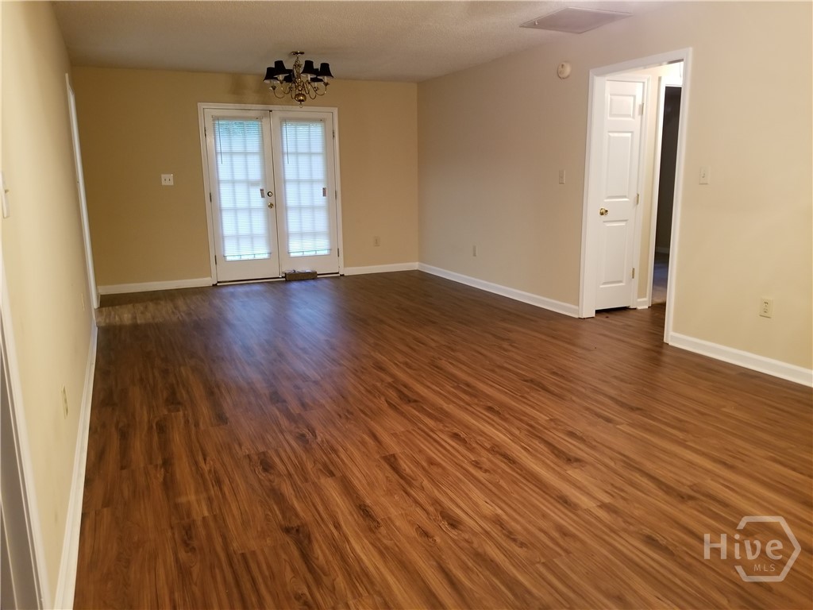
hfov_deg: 67.3
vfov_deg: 53.1
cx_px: 406
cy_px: 305
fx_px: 611
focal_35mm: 26
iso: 250
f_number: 1.7
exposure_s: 1/11
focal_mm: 4.3
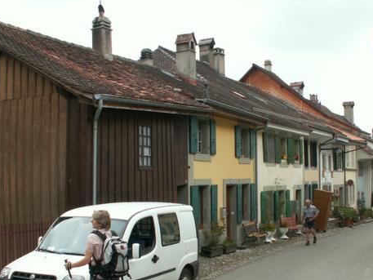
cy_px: 191
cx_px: 223
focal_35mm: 49
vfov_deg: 29.4
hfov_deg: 38.7
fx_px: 528
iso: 50
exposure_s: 1/100
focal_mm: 5.86
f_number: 5
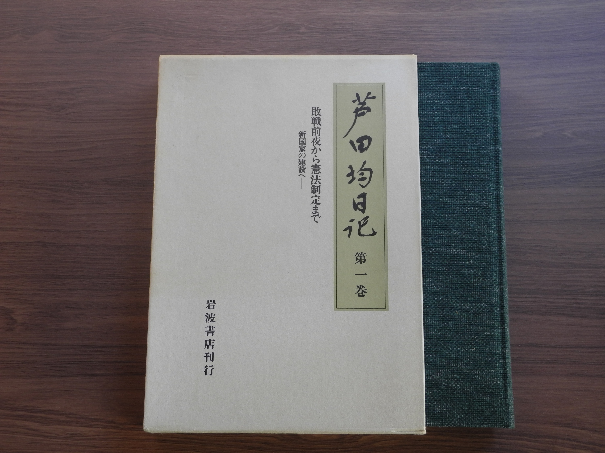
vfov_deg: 29.1
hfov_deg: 38.2
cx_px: 302
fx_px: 874
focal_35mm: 50
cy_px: 226
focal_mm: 10.7
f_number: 3.5
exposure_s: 1/30
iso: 160
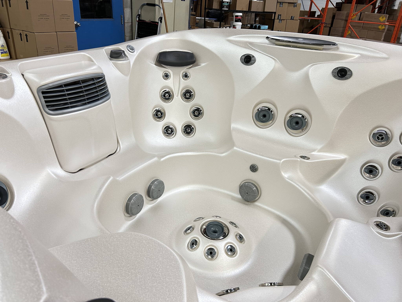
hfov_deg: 67.3
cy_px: 151
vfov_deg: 53.1
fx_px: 302
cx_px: 201
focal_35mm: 26
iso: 200
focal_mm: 5.7
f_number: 1.5
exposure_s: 1/60
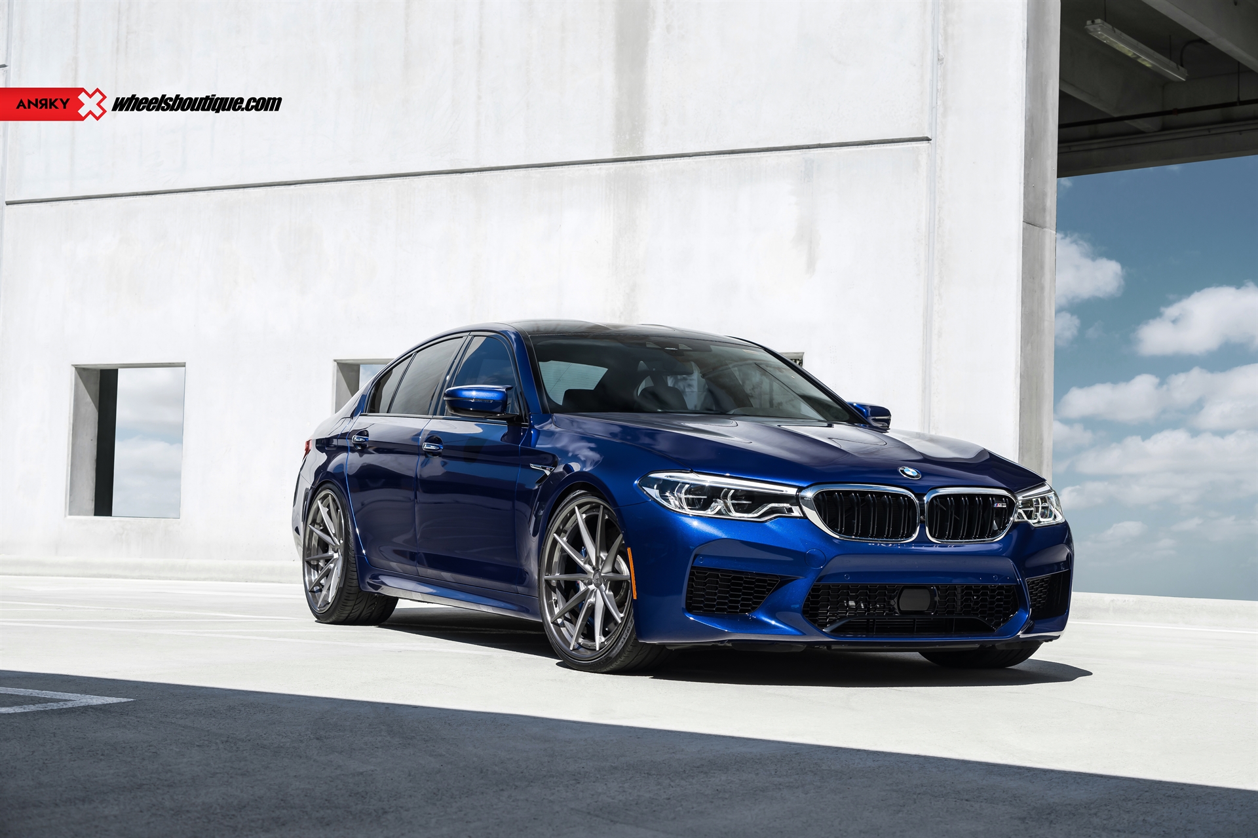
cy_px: 419
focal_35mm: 63
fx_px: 2201
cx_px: 629
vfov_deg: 21.6
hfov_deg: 31.9
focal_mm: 63
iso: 125
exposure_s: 1/250
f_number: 6.3
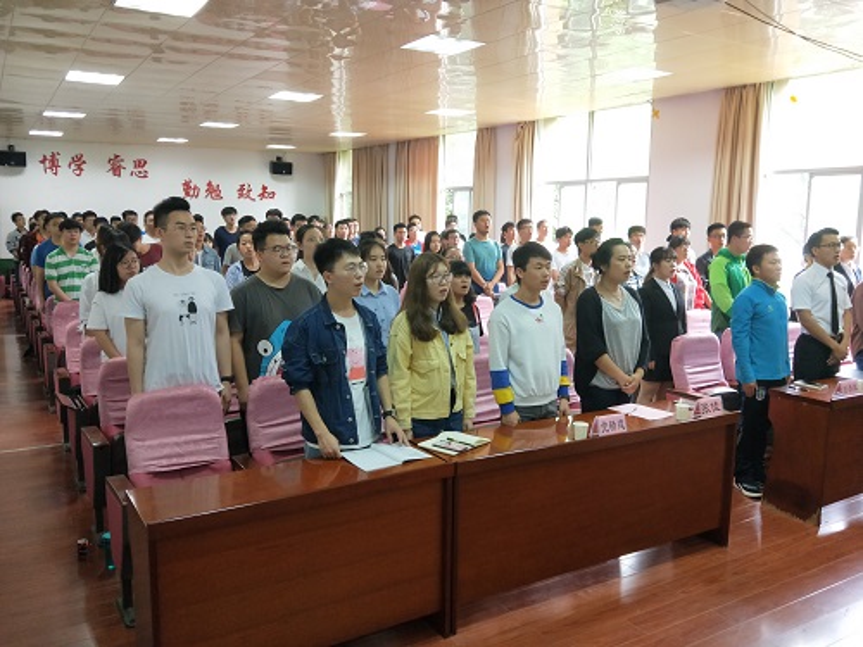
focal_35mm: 25
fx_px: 623
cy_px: 324
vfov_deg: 54.9
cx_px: 432
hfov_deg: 69.4
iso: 321
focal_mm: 4.27
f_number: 1.7
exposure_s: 1/33
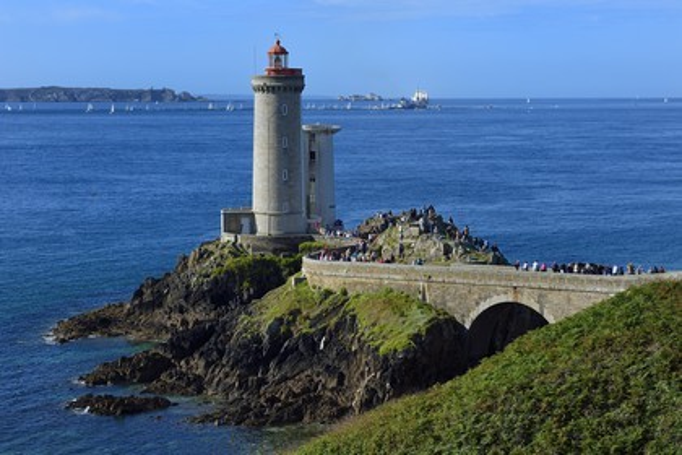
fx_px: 1705
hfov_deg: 22.6
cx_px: 341
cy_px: 228
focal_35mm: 90
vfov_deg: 15.2
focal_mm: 90
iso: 200
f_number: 13
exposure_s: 1/250
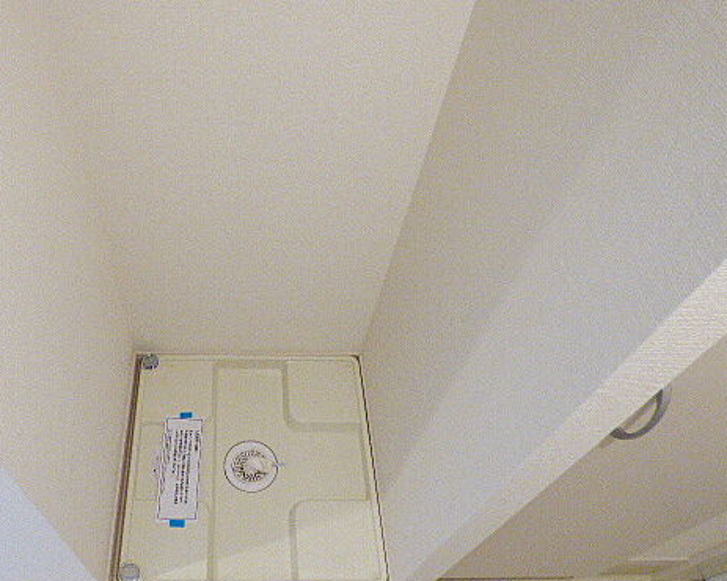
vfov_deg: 53.1
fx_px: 581
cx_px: 236
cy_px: 314
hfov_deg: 62.3
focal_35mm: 27
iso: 400
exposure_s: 1/40
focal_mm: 3.58
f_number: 2.8
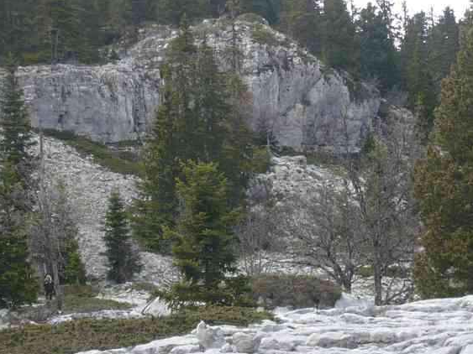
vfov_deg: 11.3
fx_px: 1790
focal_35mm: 131
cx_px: 250
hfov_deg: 15.1
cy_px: 263
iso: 100
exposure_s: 1/250
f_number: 3.5
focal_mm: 9.1
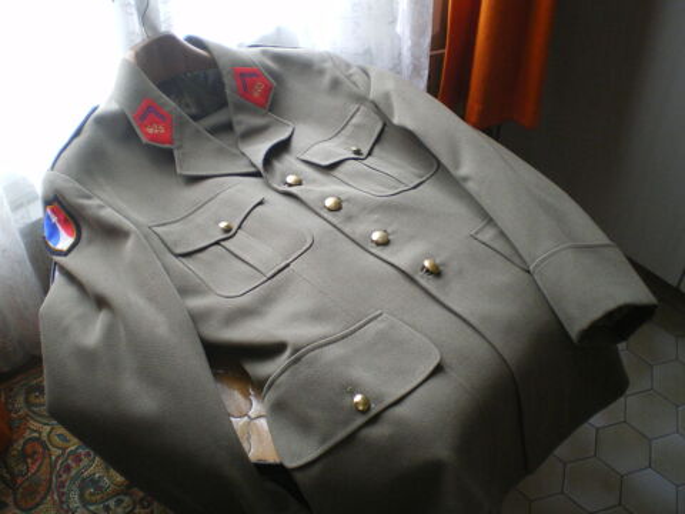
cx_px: 342
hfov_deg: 49.0
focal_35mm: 38
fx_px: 752
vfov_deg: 37.7
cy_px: 257
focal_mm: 6.3
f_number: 3.1
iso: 250
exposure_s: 1/50
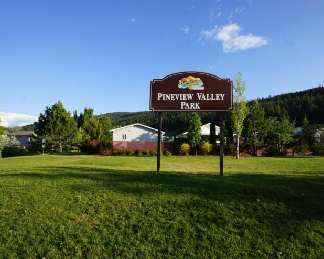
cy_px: 125
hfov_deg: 62.0
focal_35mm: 28
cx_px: 183
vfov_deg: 51.5
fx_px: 268
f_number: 9
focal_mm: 16
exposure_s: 1/100
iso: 100
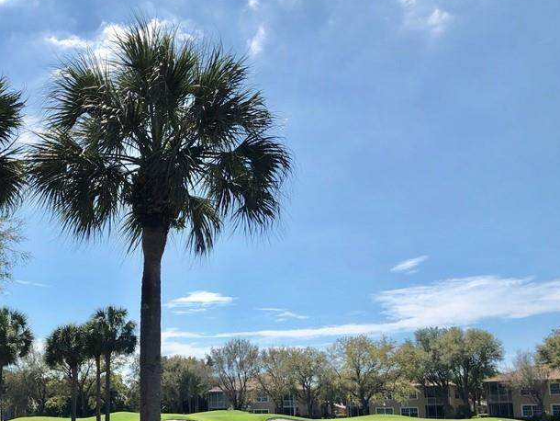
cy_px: 295
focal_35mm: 47
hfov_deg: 39.2
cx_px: 130
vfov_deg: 30.6
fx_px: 761
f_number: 1.8
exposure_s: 1/3745
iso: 20
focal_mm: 3.99
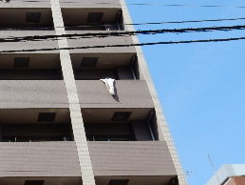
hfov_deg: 28.6
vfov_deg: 23.6
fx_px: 439
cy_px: 73
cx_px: -16
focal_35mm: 62
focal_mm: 4.5
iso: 125
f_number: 3.7
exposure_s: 1/1000
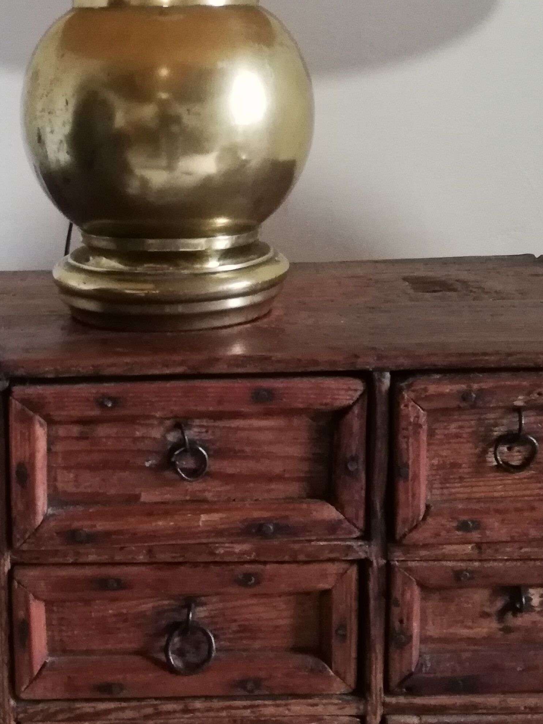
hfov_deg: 23.1
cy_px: 256
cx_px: 164
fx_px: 1318
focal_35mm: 63
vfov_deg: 30.6
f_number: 2.2
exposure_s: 1/16.7
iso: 800
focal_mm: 3.81
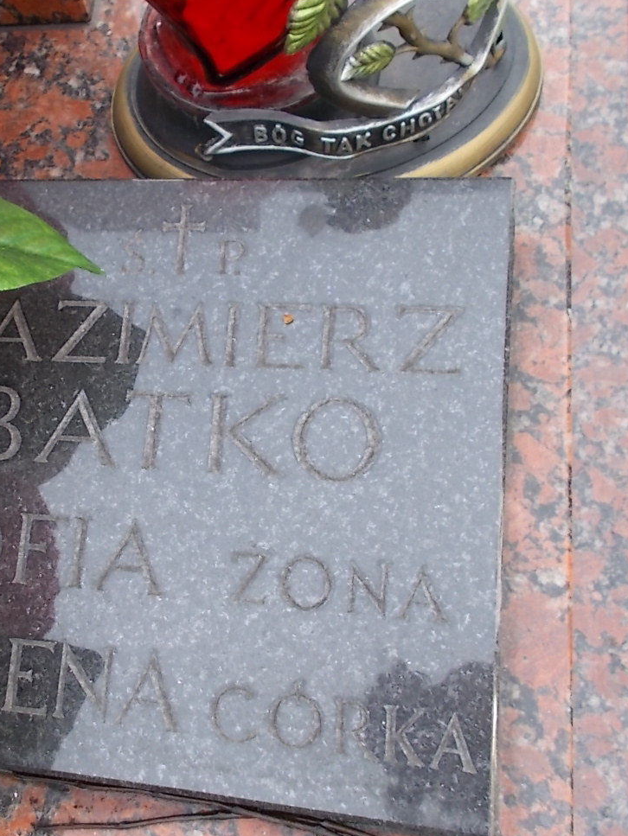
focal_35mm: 43
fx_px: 1039
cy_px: 405
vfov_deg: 43.8
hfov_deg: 32.7
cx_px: 132
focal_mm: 4.6
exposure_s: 1/80
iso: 80
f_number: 3.2
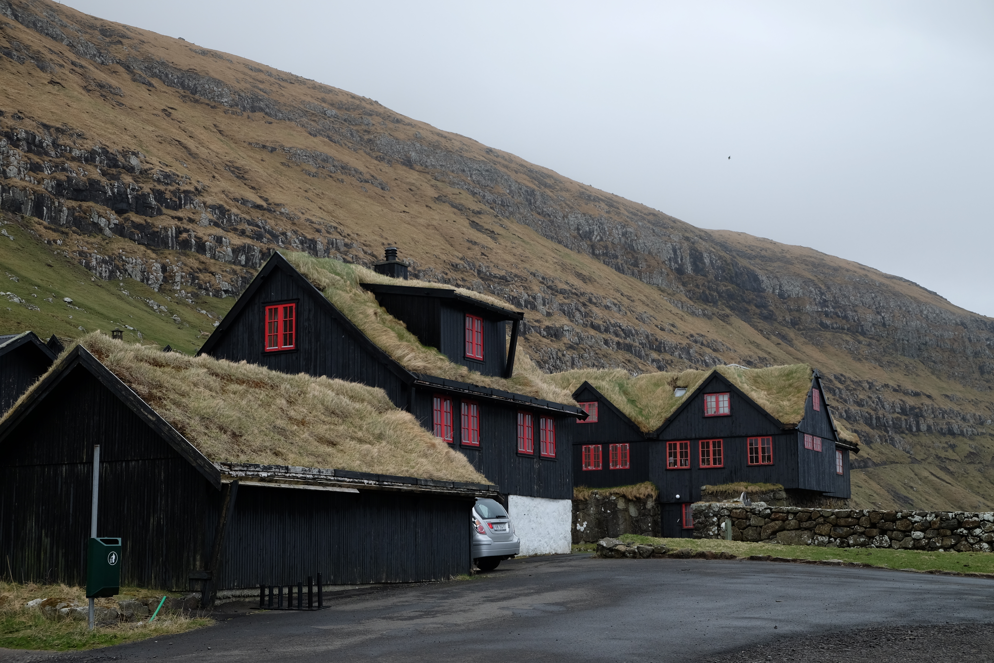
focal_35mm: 47
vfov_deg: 28.6
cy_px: 332
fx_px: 1298
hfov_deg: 41.9
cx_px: 497
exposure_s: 1/340
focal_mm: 31.5
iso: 200
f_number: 5.6
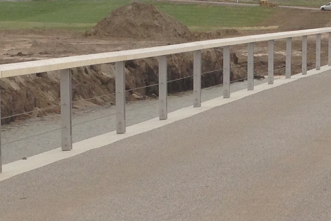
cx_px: 238
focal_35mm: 150
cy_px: 194
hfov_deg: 13.6
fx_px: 1379
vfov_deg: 9.1
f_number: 2.4
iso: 50
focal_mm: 4.12
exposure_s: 1/1466
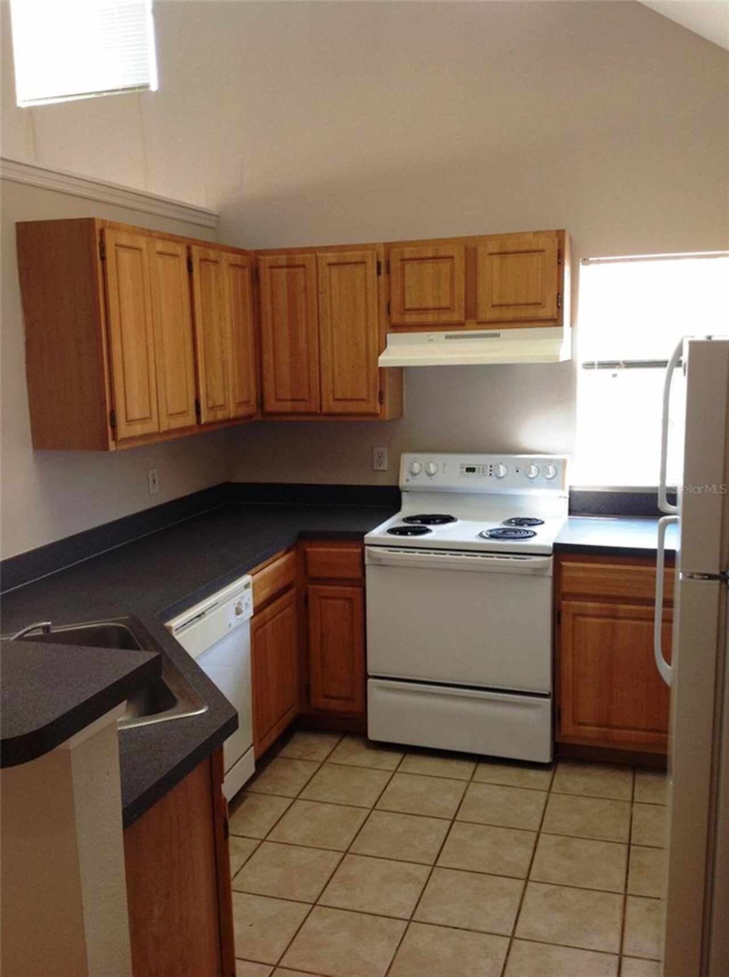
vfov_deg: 52.7
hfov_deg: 40.6
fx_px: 985
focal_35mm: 35
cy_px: 488
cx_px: 364
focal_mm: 4.28
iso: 50
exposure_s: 1/40
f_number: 2.4
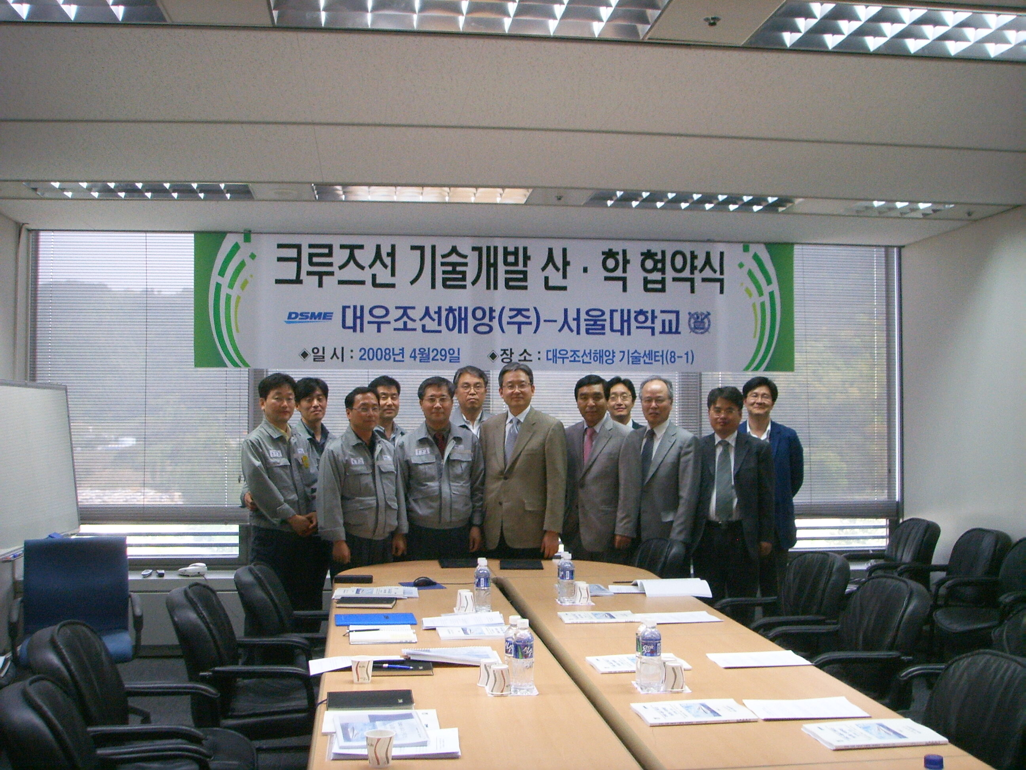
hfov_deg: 47.9
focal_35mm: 39
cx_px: 513
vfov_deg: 36.8
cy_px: 385
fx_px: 1156
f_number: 3.5
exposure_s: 1/30
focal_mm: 6.6
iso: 150
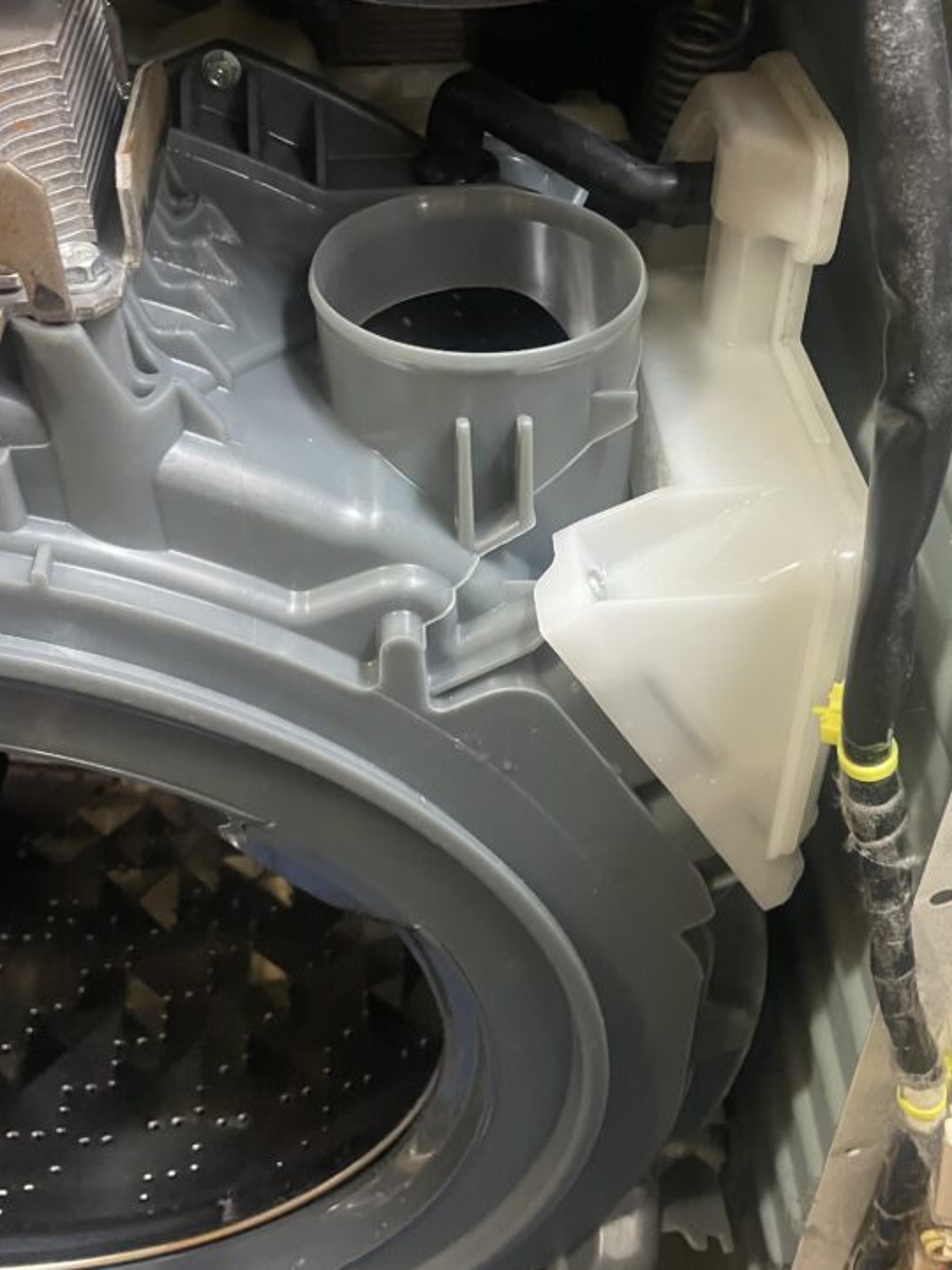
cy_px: 503
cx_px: 495
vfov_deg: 49.8
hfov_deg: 38.7
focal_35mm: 37
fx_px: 1357
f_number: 1.6
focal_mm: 4.2
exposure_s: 1/33
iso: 640
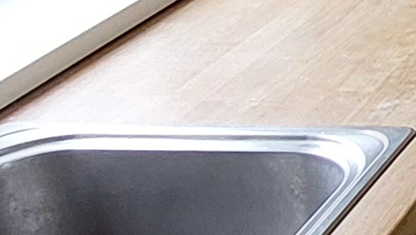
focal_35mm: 112
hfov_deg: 14.6
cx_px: 904
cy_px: -128
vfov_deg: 10.4
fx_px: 1236
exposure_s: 1/50
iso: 160
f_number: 2.2
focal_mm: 1.74
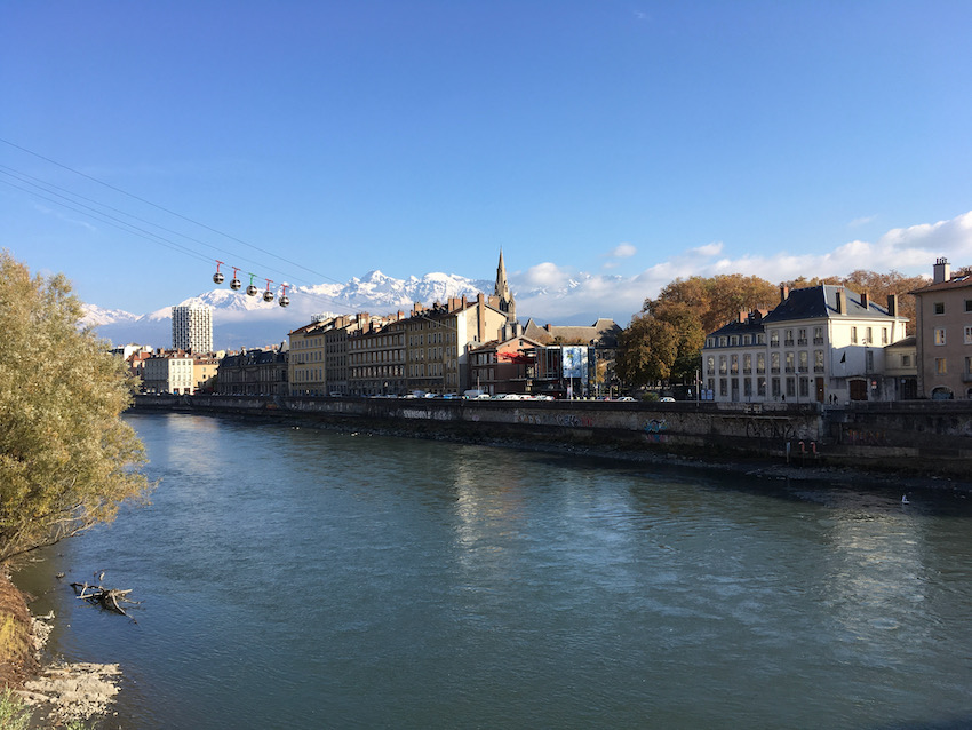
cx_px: 486
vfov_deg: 48.2
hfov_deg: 61.6
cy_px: 365
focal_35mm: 29
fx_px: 815
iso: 25
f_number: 2.2
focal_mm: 4.15
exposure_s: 1/986
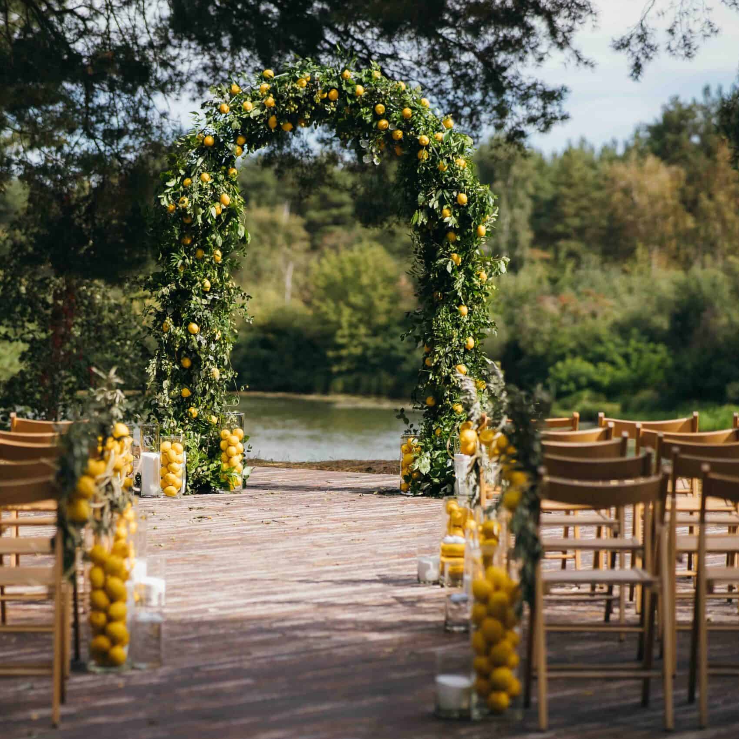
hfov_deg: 15.9
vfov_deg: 16.0
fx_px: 2633
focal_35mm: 109
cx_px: 250
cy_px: 371
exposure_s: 1/2500
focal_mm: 85
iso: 320
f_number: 2
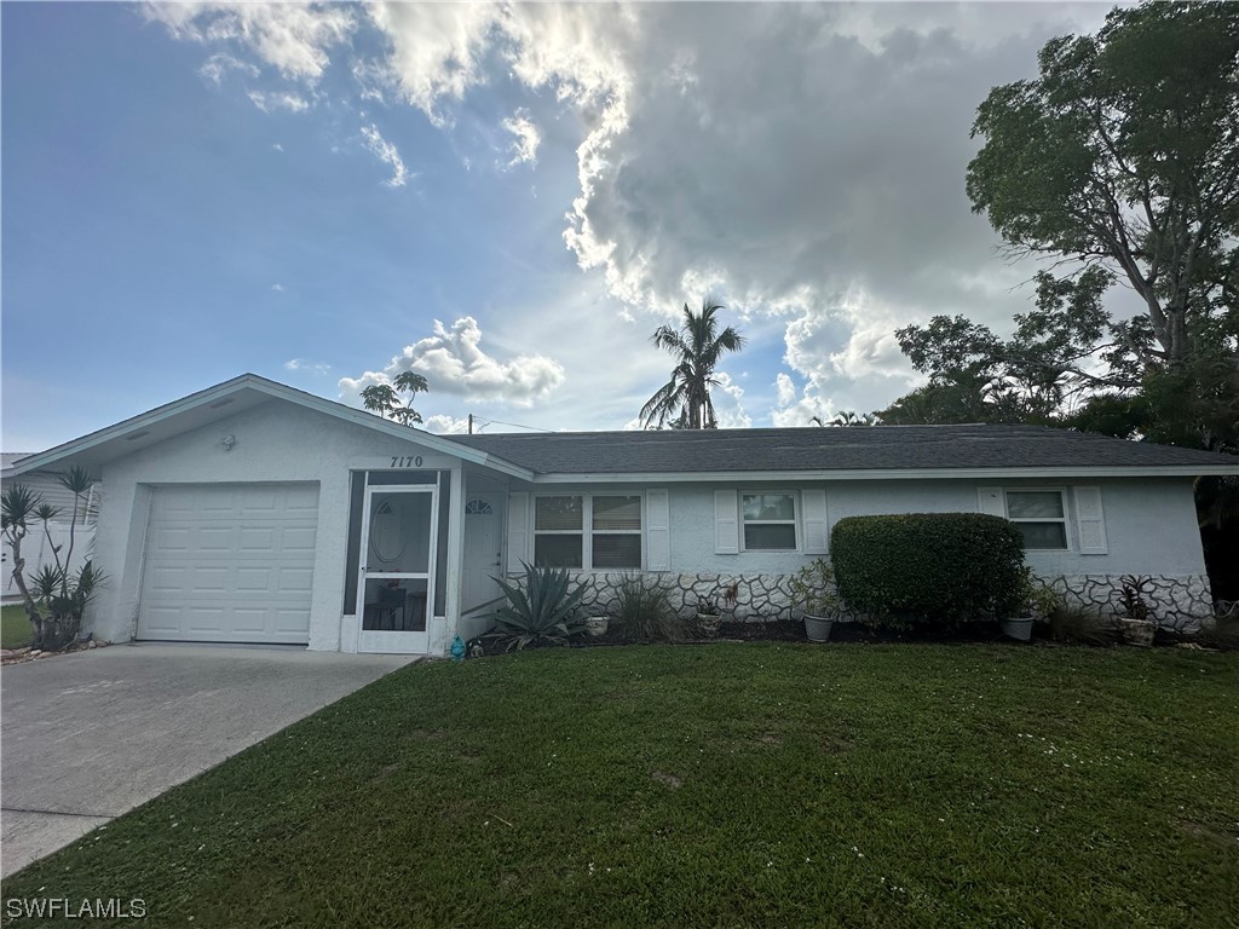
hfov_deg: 102.1
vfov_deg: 85.7
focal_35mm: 14
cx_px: 620
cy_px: 464
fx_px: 501
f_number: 2.2
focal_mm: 2.22
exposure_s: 1/4831
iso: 50
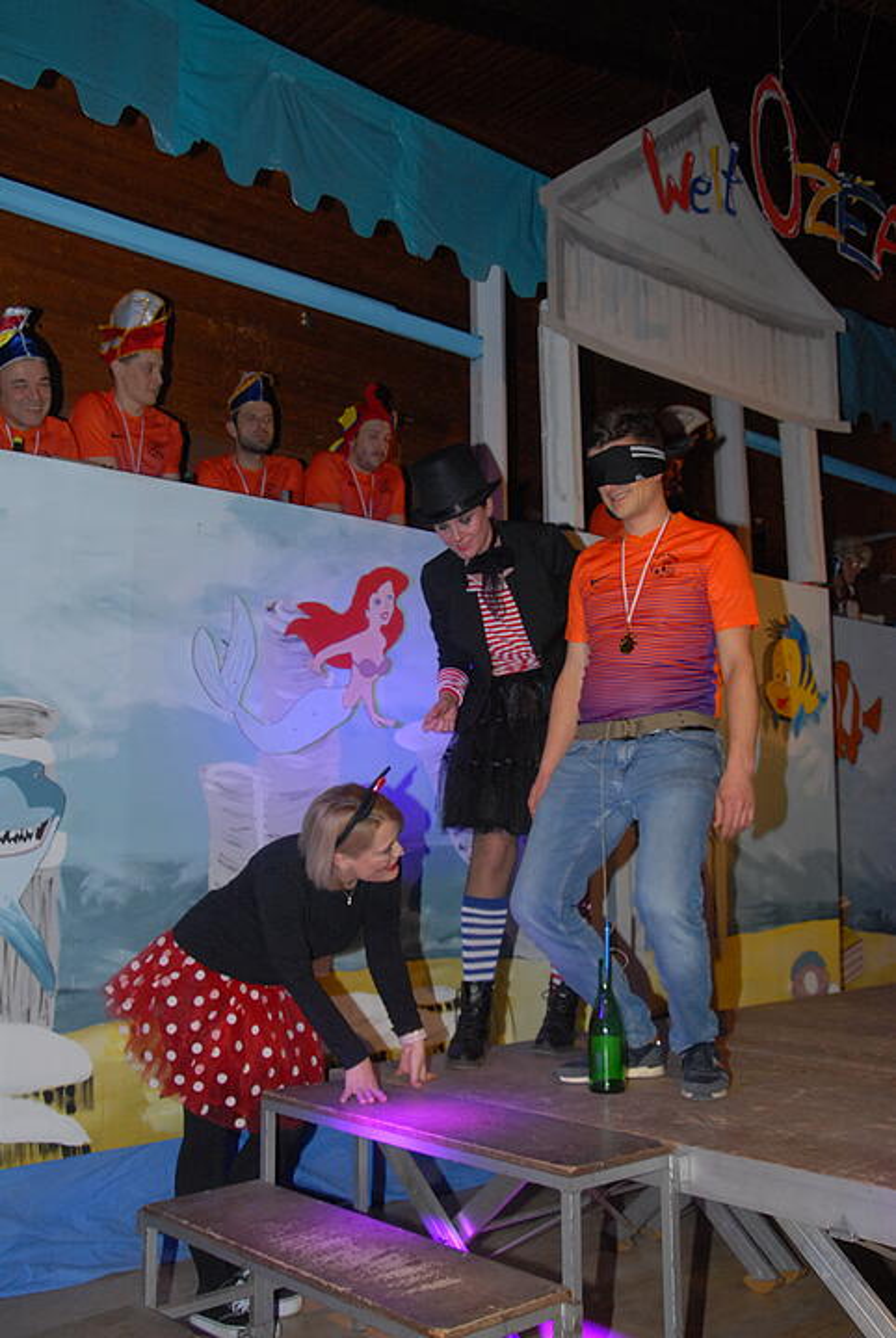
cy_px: 669
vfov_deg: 53.1
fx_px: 1340
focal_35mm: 36
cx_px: 448
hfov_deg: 37.0
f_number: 6.3
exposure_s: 1/60
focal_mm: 24
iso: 500
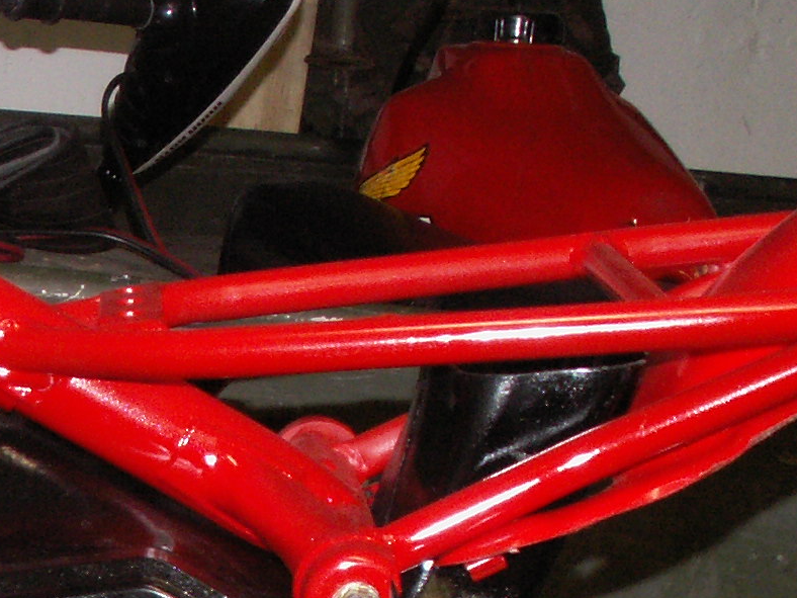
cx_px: -450
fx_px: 2878
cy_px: 941
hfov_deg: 14.5
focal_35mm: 125
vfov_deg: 11.3
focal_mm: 5.86
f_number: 2.8
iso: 160
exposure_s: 1/40
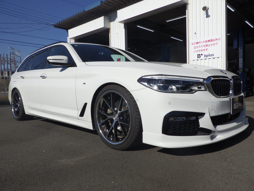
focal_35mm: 28
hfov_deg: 63.4
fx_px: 205
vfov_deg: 49.7
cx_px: 127
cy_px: 96
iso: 125
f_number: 4.2
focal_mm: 5
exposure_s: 1/2000
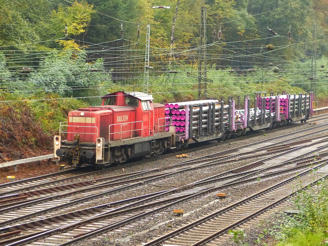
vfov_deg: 12.5
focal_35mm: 119
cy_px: 123
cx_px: 164
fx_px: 1128
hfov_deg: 16.6
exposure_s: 1/500
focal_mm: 21.4
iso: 800
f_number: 2.8
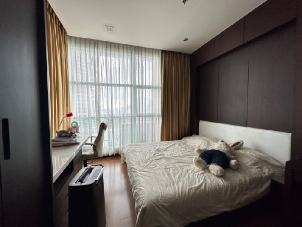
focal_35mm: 14
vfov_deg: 85.7
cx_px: 151
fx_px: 122
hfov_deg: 102.1
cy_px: 114
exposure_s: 1/100
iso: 100
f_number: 2.2
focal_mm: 2.22
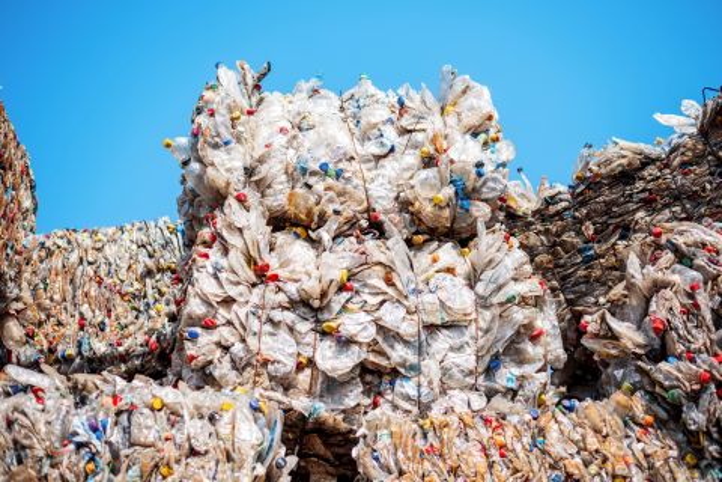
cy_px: 241
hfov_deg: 39.6
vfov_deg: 27.0
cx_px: 361
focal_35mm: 50
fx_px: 1003
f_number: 2.5
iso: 64
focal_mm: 50
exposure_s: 1/1600
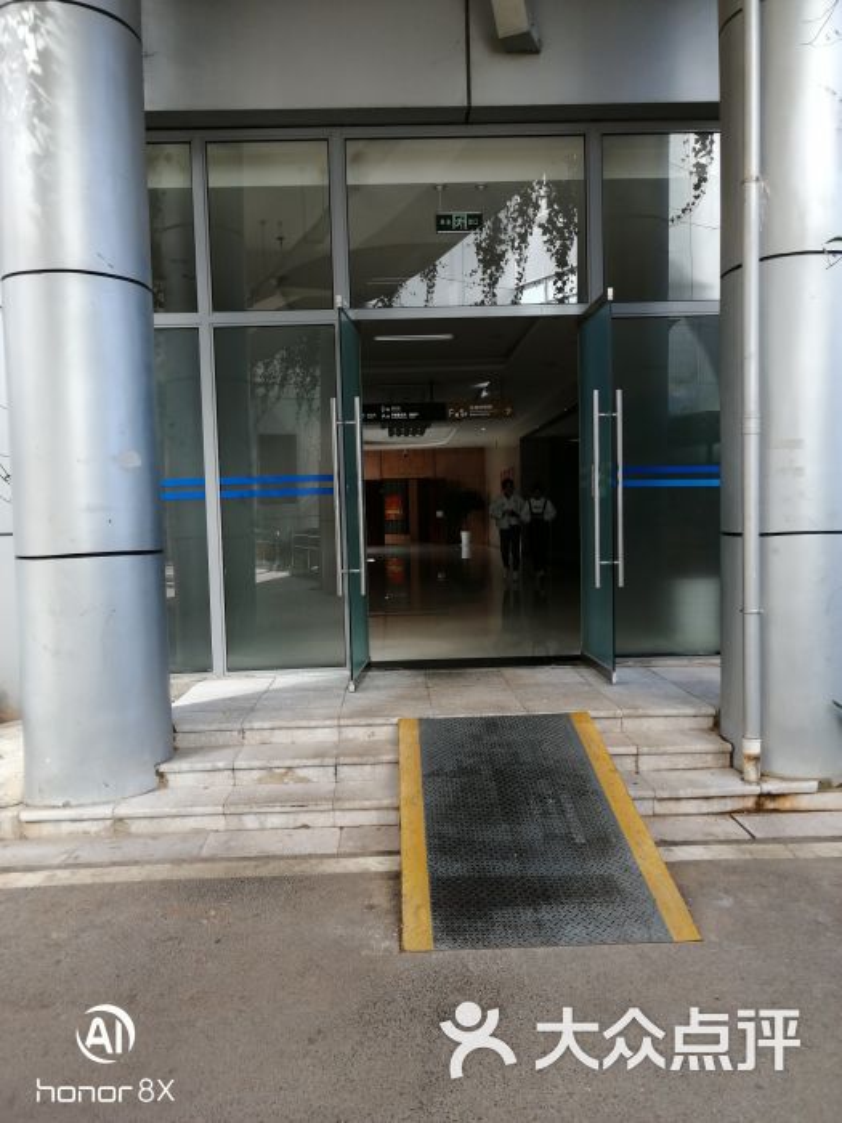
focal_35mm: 27
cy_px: 562
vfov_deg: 65.3
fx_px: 876
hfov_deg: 51.4
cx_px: 421
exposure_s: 1/182
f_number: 1.8
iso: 50
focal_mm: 3.96
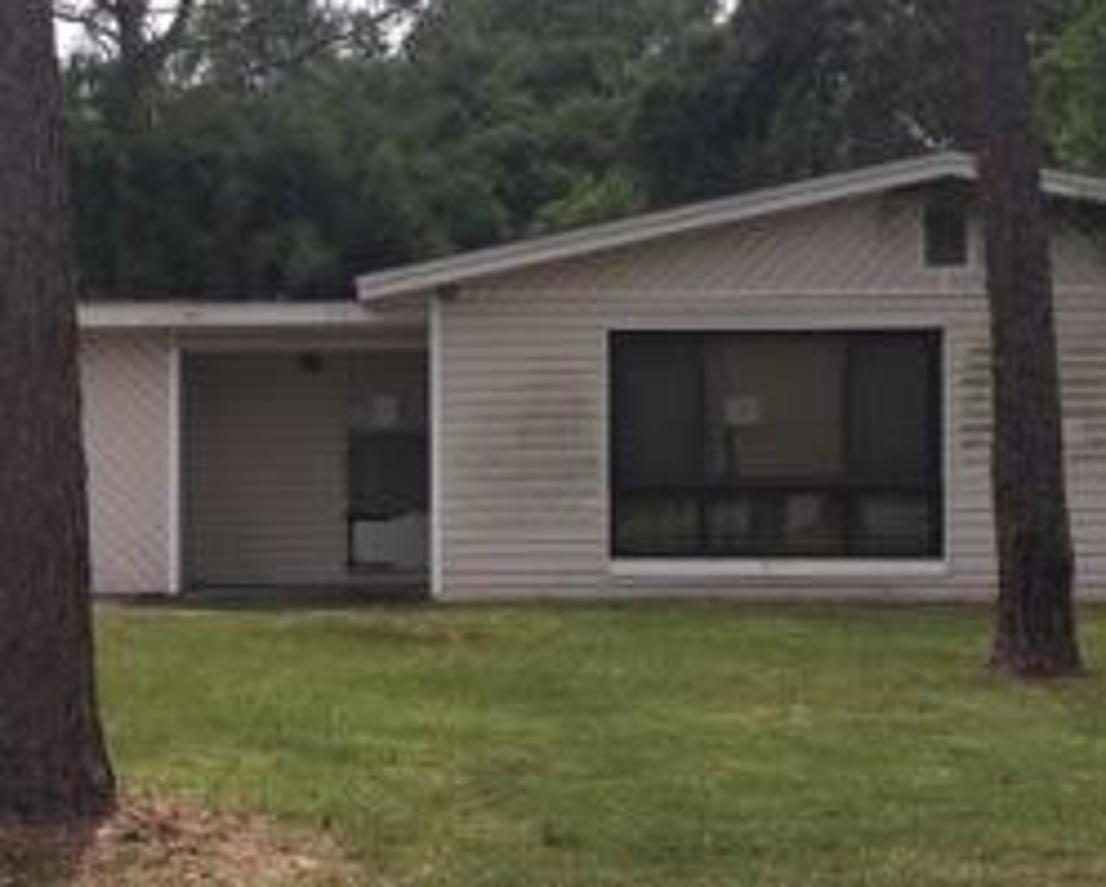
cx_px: 348
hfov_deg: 25.9
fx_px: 2392
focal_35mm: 73
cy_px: 490
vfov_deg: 21.0
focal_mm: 4.15
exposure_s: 1/1647
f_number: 2.2
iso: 40
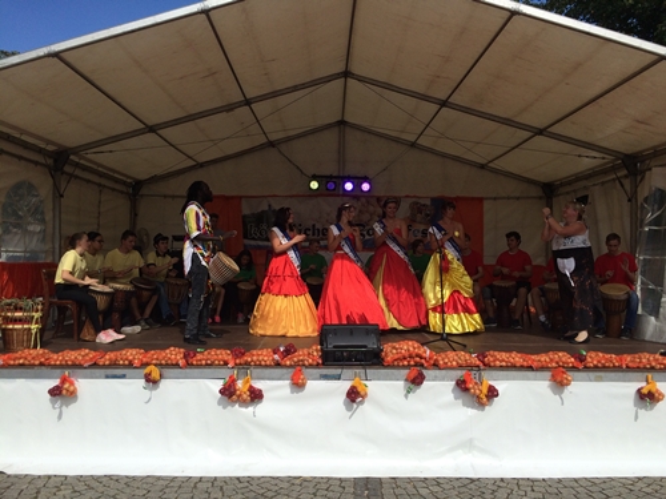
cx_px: 333
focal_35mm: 29
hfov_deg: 61.7
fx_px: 558
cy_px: 250
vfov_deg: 48.2
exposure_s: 1/3425
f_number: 2.2
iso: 32
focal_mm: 4.15
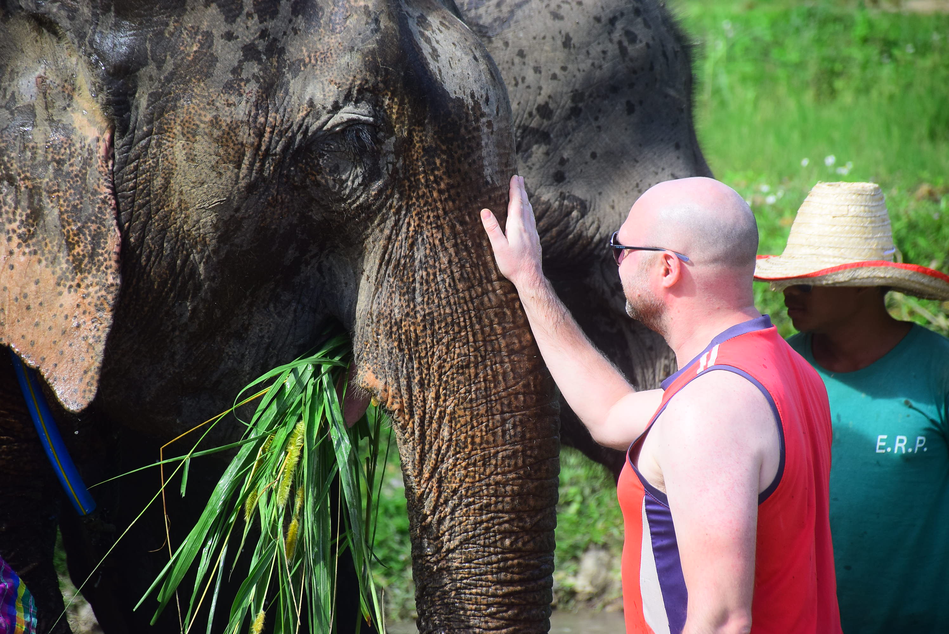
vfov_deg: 6.6
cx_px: 474
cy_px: 317
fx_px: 5540
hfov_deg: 9.8
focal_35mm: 210
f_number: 5.6
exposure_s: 1/500
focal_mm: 140
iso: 320
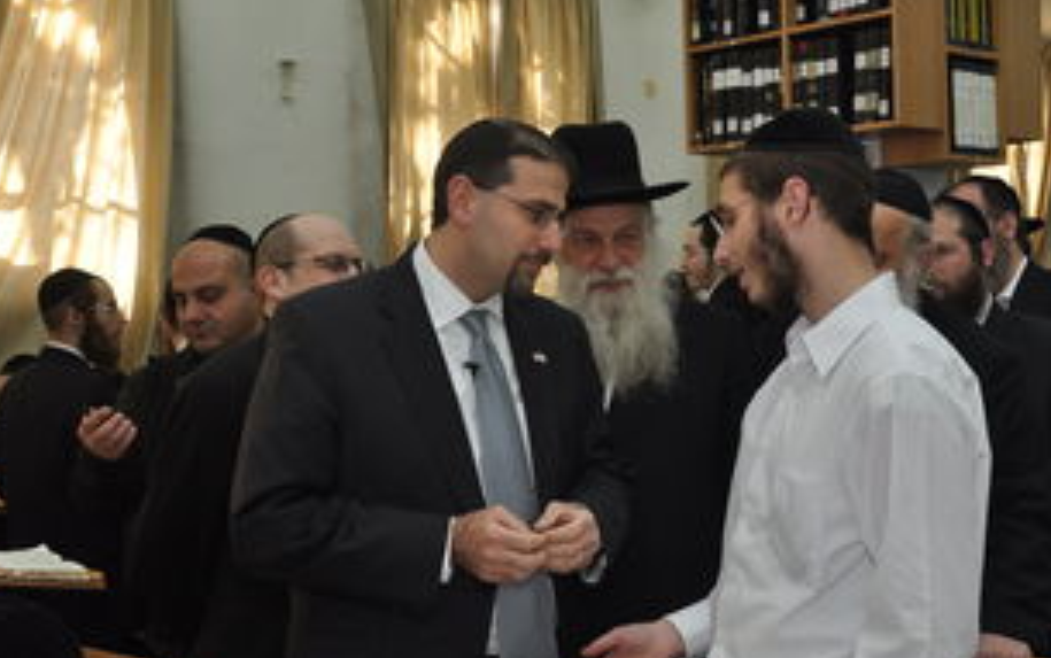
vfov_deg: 24.9
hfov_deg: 38.8
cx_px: 586
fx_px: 1490
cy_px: 336
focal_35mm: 52
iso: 400
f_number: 8
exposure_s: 1/80
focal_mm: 26
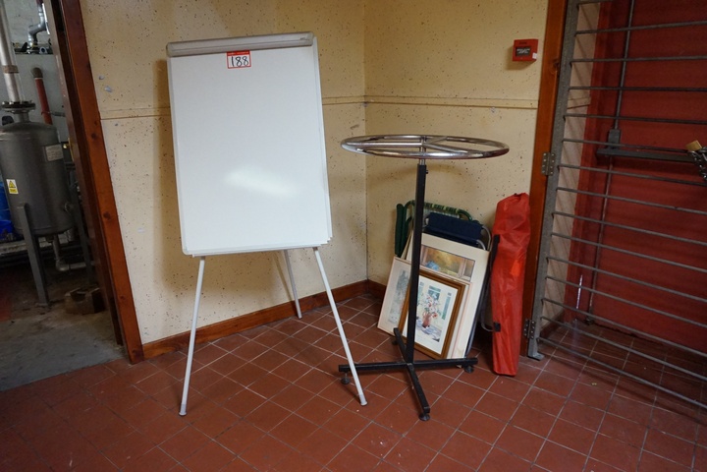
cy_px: 236
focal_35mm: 24
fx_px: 471
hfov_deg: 73.7
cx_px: 354
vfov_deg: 53.1
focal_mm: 16
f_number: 3.5
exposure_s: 1/125
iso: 3200
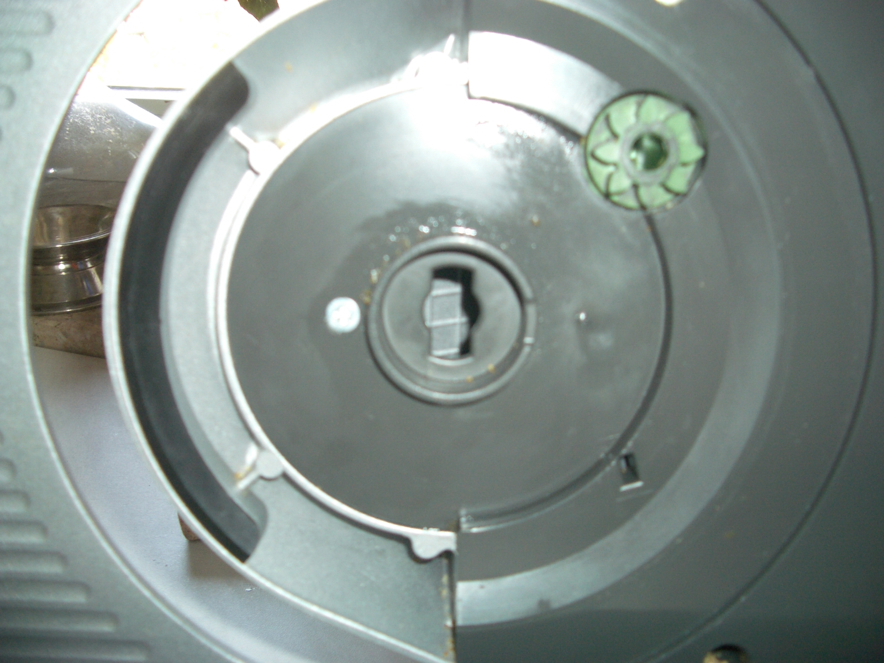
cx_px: 442
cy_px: 332
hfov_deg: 52.6
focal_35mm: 35
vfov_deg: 40.7
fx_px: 894
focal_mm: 5.8
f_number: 2.6
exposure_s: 1/60
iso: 100
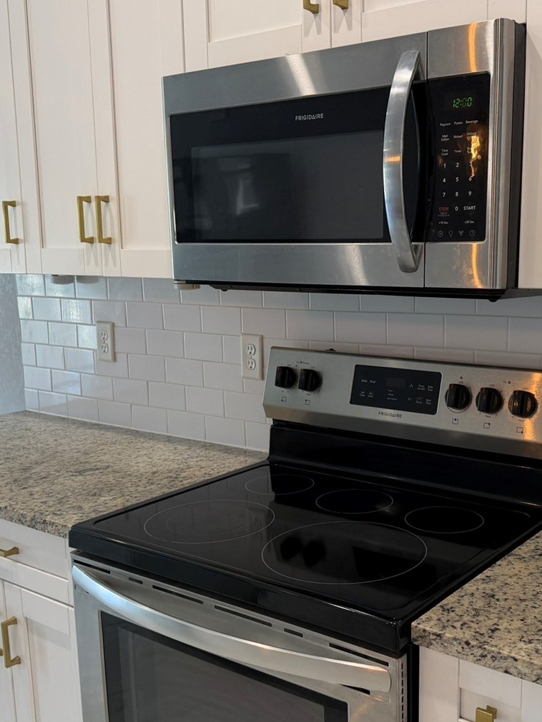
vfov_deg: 48.9
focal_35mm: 38
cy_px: 390
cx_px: 371
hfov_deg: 37.2
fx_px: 793
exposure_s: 1/120
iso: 125
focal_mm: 6.76
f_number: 1.78
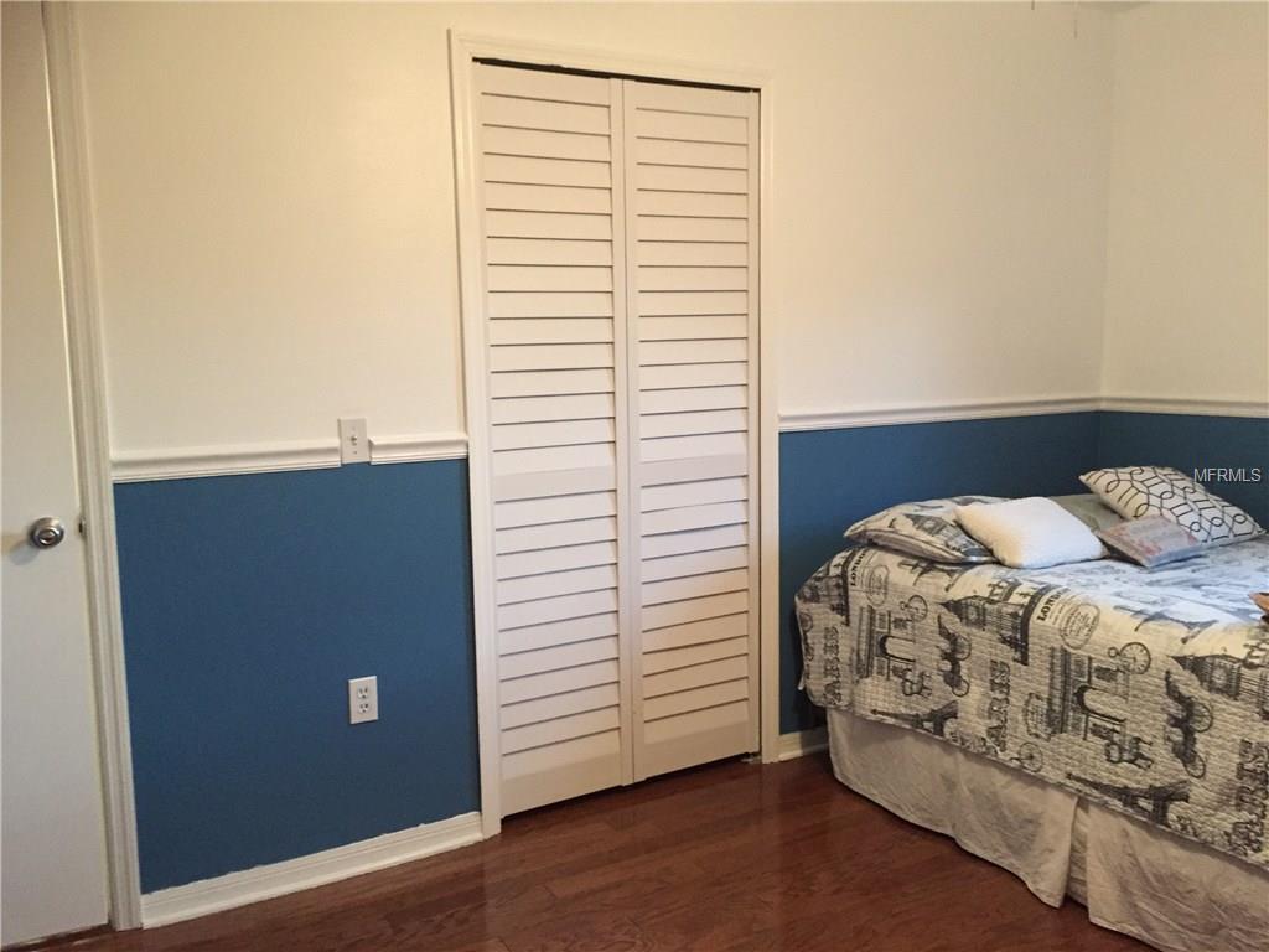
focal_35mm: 29
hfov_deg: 61.7
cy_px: 476
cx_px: 634
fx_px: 1063
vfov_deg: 48.2
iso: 320
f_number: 2.2
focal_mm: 4.15
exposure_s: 1/15
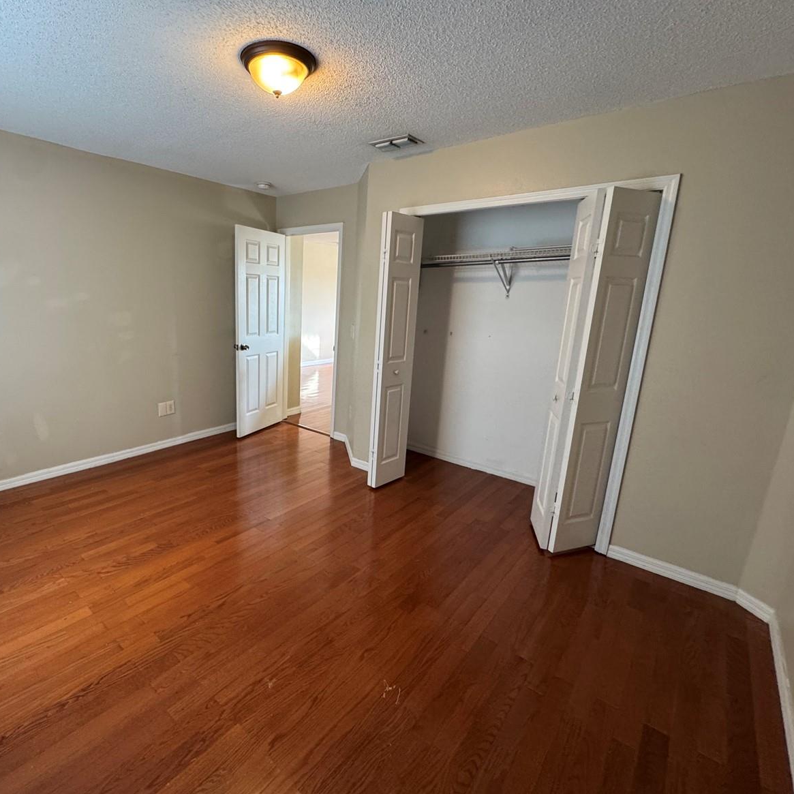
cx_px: 319
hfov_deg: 83.0
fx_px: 441
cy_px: 397
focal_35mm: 17
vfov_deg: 84.0
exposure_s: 1/60
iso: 250
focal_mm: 2.22
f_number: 2.2
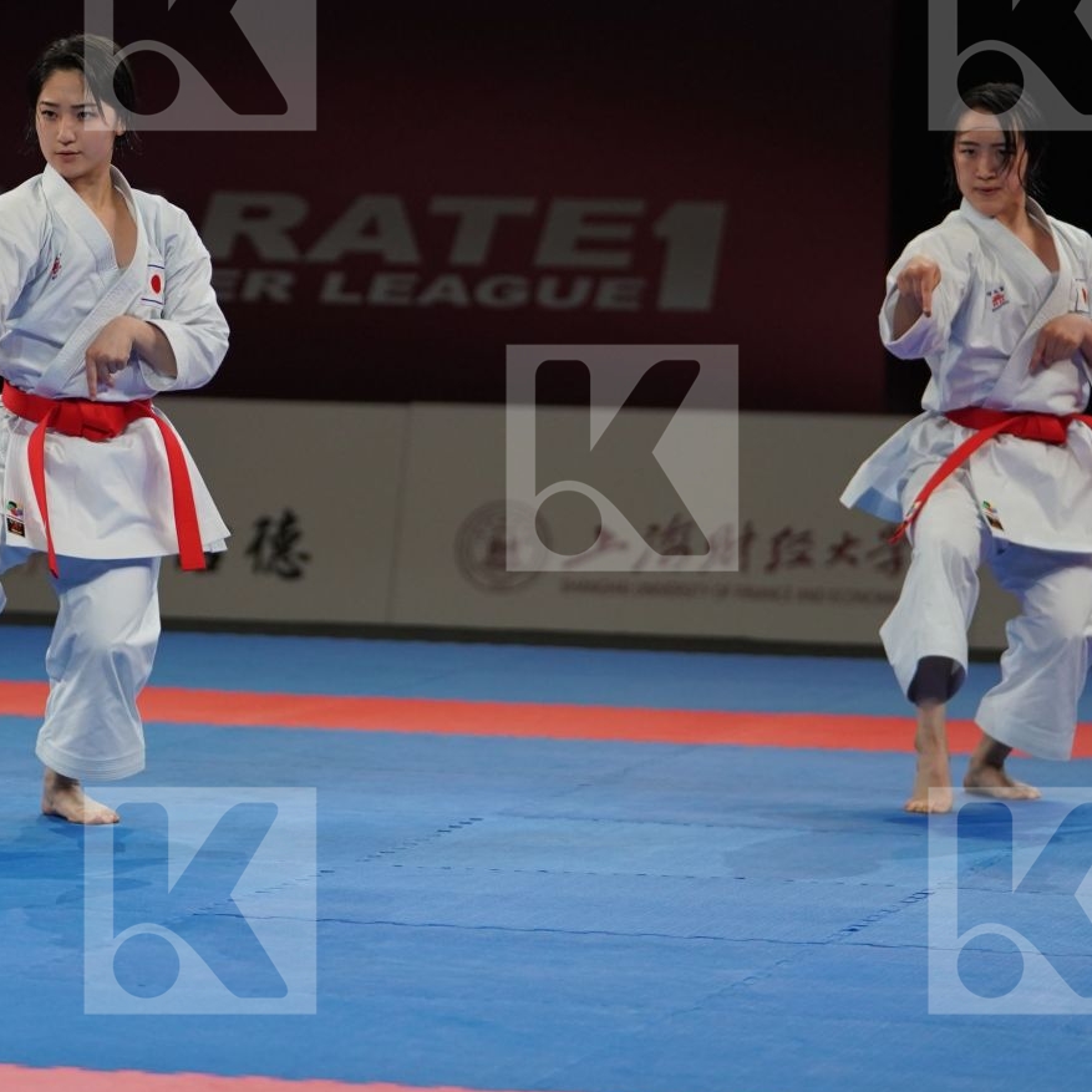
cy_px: 458
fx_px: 7031
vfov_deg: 8.9
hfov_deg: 8.9
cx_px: 200
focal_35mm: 197
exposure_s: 1/1000
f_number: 2.8
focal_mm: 113
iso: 1000
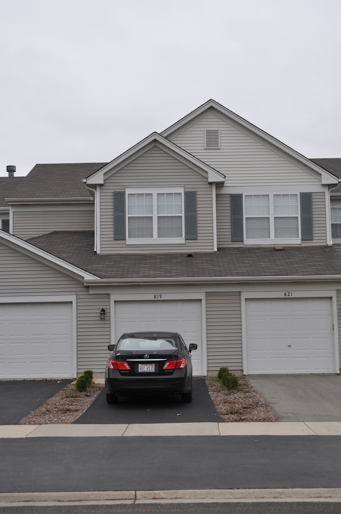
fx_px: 769
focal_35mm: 54
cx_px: 170
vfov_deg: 36.9
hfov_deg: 25.0
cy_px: 257
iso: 200
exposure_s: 1/200
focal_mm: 36
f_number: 7.1
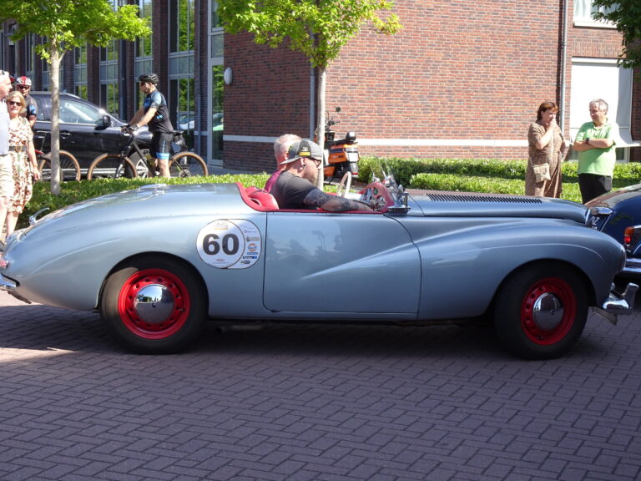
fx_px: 1185
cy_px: 240
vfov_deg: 22.9
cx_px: 320
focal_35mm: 64
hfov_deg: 30.3
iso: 80
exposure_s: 1/200
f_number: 4.5
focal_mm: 10.95
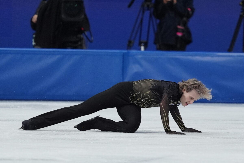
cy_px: 82
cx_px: 122
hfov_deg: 6.9
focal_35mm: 300
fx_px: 2033
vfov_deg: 4.6
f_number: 2.8
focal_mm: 300
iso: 2000
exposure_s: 1/2000
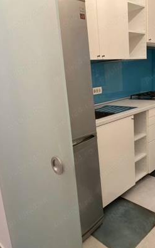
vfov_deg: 62.9
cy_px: 125
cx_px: 92
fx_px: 203
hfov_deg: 41.6
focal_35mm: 30
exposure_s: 1/50
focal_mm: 3.99
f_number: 1.8
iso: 200
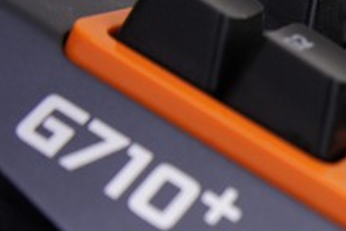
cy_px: 190
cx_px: 434
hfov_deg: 17.2
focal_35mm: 112
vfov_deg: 12.1
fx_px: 1080
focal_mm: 27
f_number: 4
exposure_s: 1/50
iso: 250
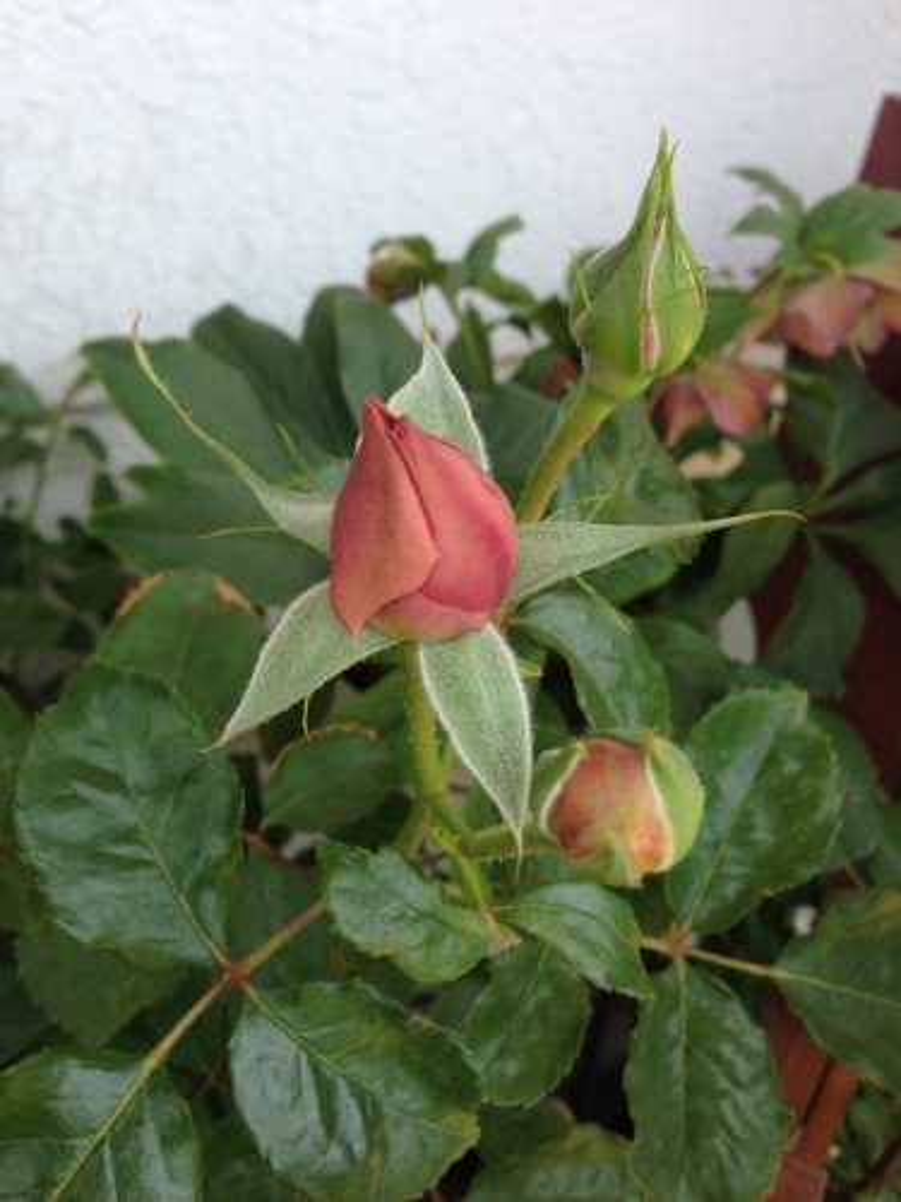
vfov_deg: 55.4
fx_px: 1145
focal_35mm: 33
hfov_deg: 42.9
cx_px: 450
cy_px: 601
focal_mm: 4.13
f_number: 2.4
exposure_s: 1/212
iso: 50
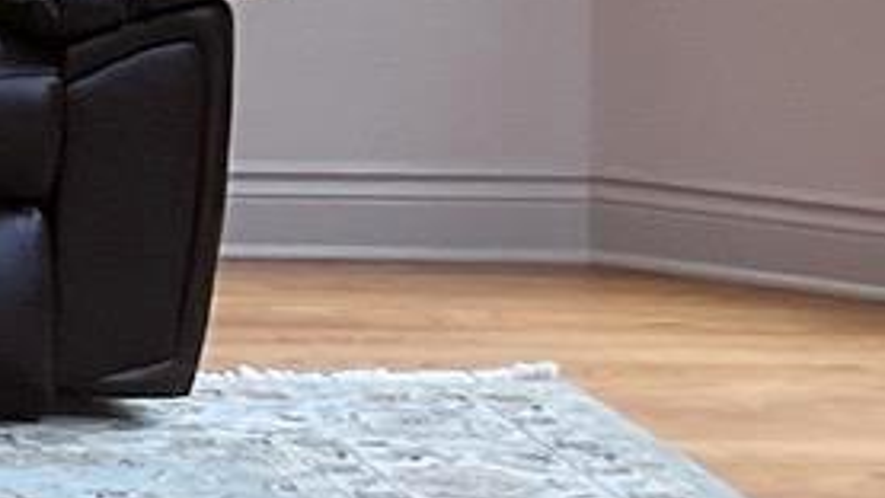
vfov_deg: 5.1
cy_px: -354
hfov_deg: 8.1
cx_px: -1594
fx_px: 5493
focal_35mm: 234
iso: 50
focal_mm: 3
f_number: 1.8
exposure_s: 1/120
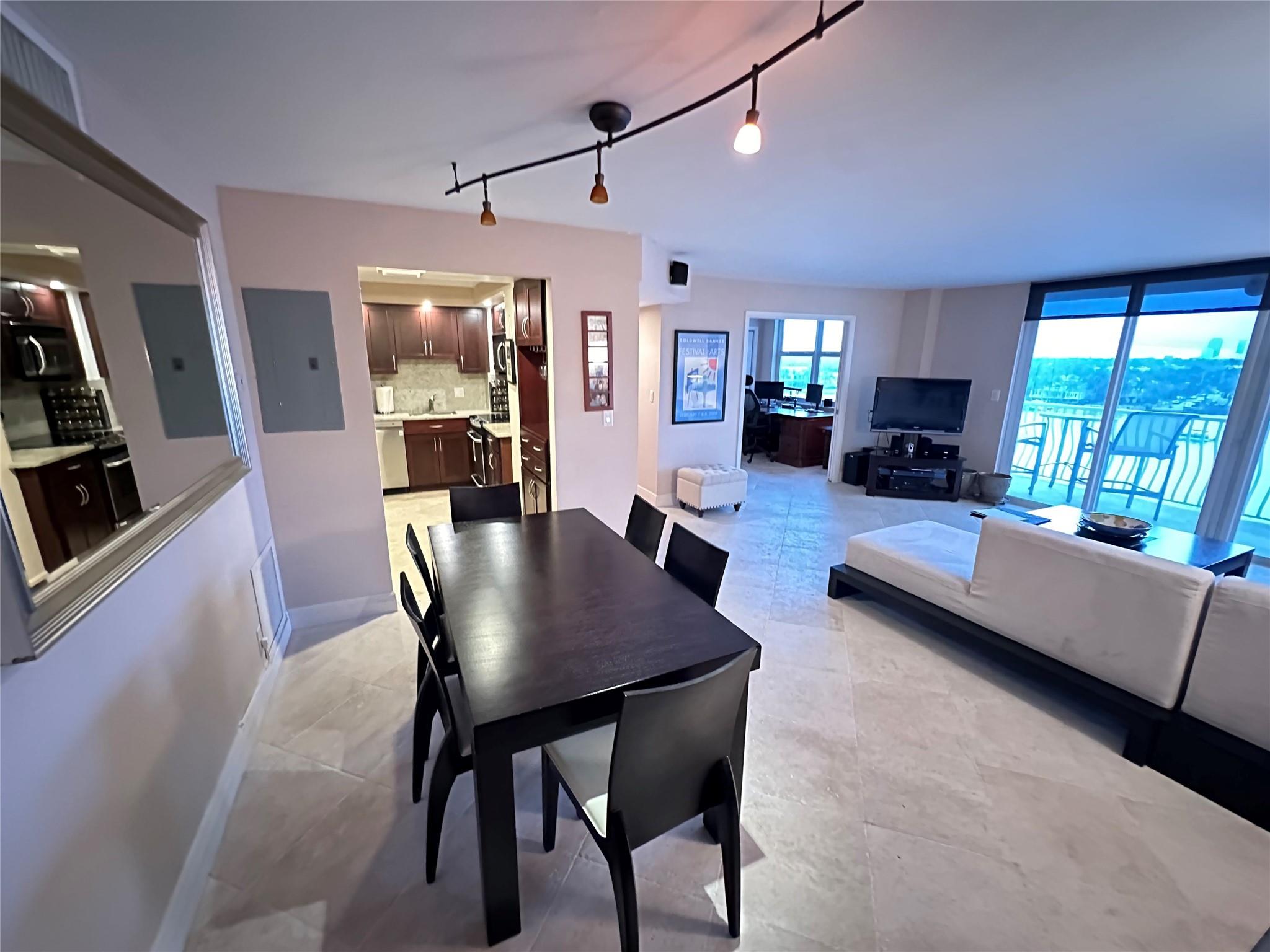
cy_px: 476
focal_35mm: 14
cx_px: 635
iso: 2000
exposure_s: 1/24
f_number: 2.2
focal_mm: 2.22
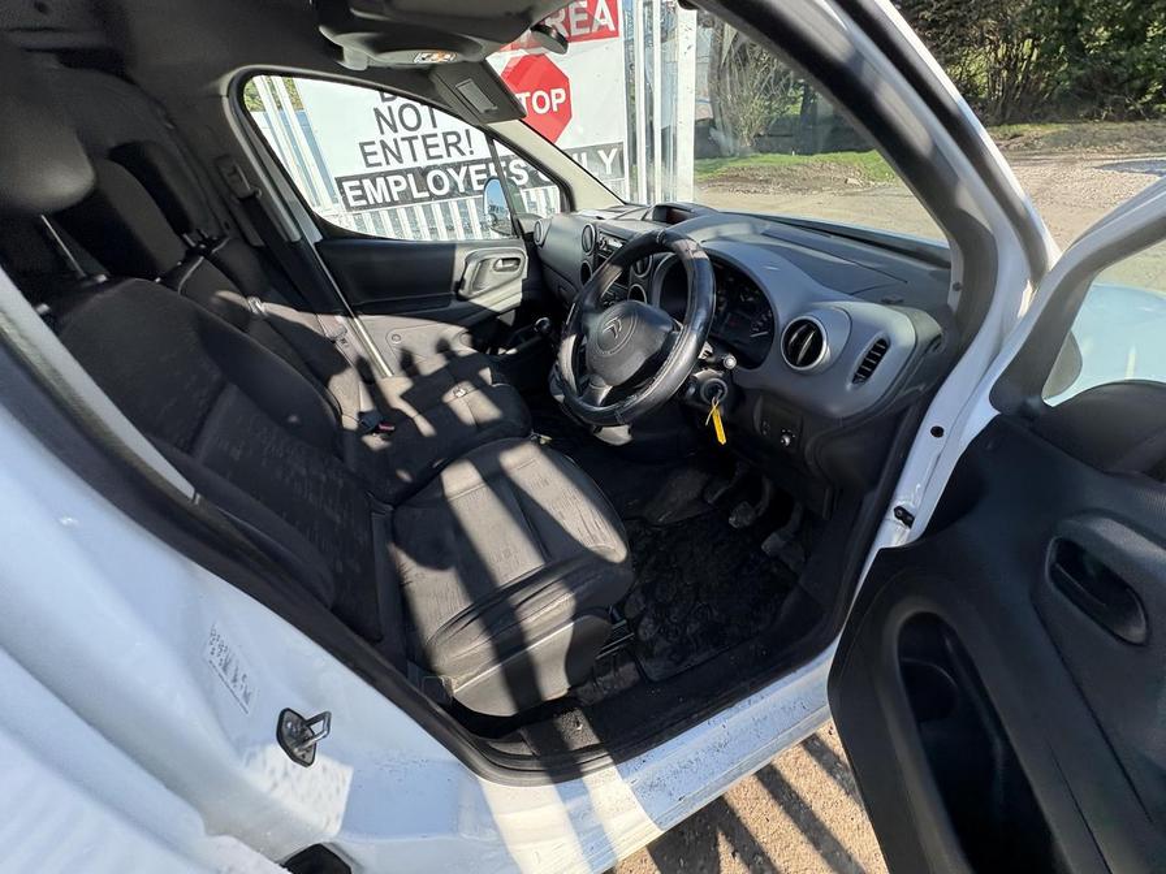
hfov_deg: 102.1
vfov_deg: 85.7
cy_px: 437
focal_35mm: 14
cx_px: 583
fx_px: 472
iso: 64
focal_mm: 2.22
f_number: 2.2
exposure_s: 1/337
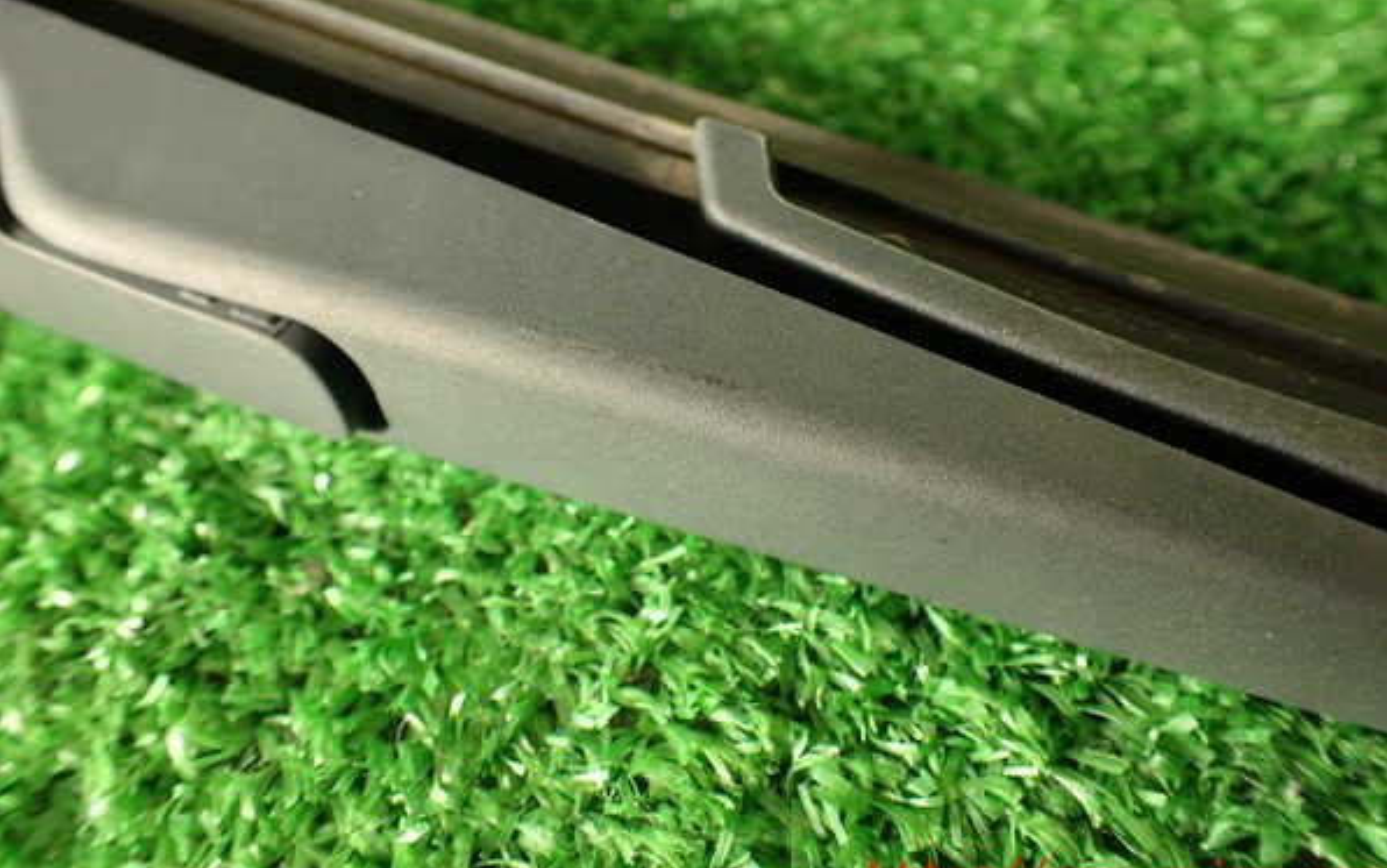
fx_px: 1210
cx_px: 696
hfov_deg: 59.6
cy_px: 389
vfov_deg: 39.4
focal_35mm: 32
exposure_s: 1/60
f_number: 2.3
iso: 125
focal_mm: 5.4
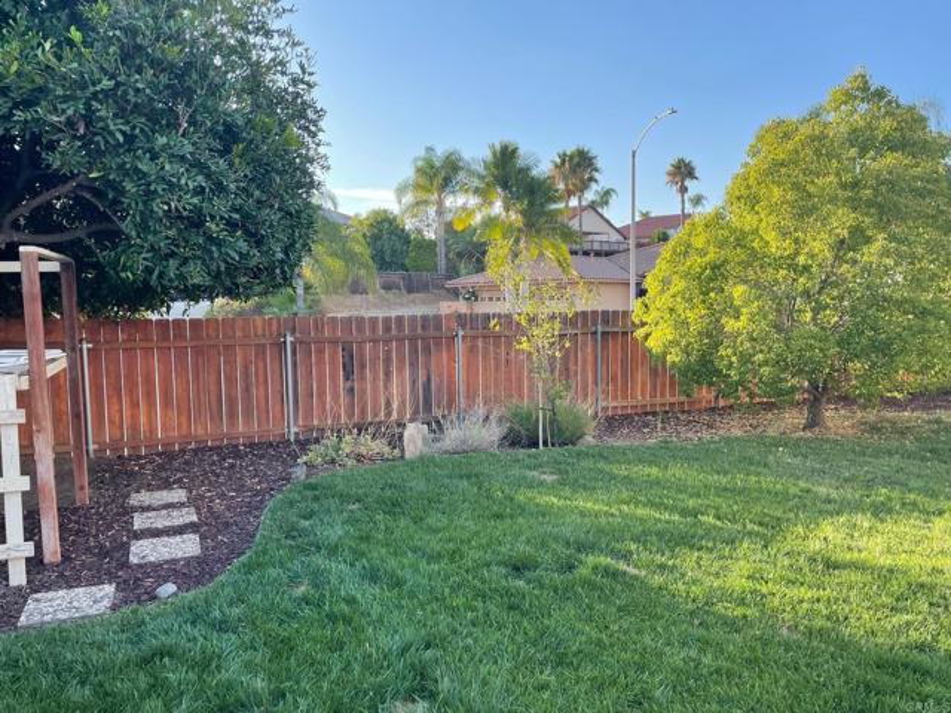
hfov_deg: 67.3
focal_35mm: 26
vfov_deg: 53.1
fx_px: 714
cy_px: 356
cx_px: 476
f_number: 1.6
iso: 32
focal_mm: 4.2
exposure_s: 1/600
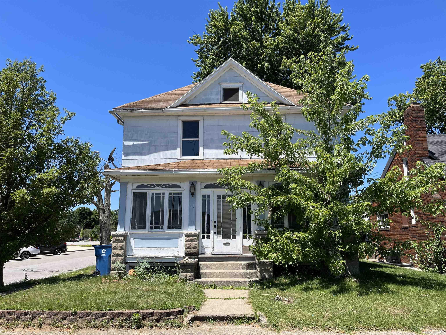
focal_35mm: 26
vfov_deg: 53.1
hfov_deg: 67.3
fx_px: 335
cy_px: 168
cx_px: 223
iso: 50
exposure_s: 1/2571
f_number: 1.6
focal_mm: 5.1
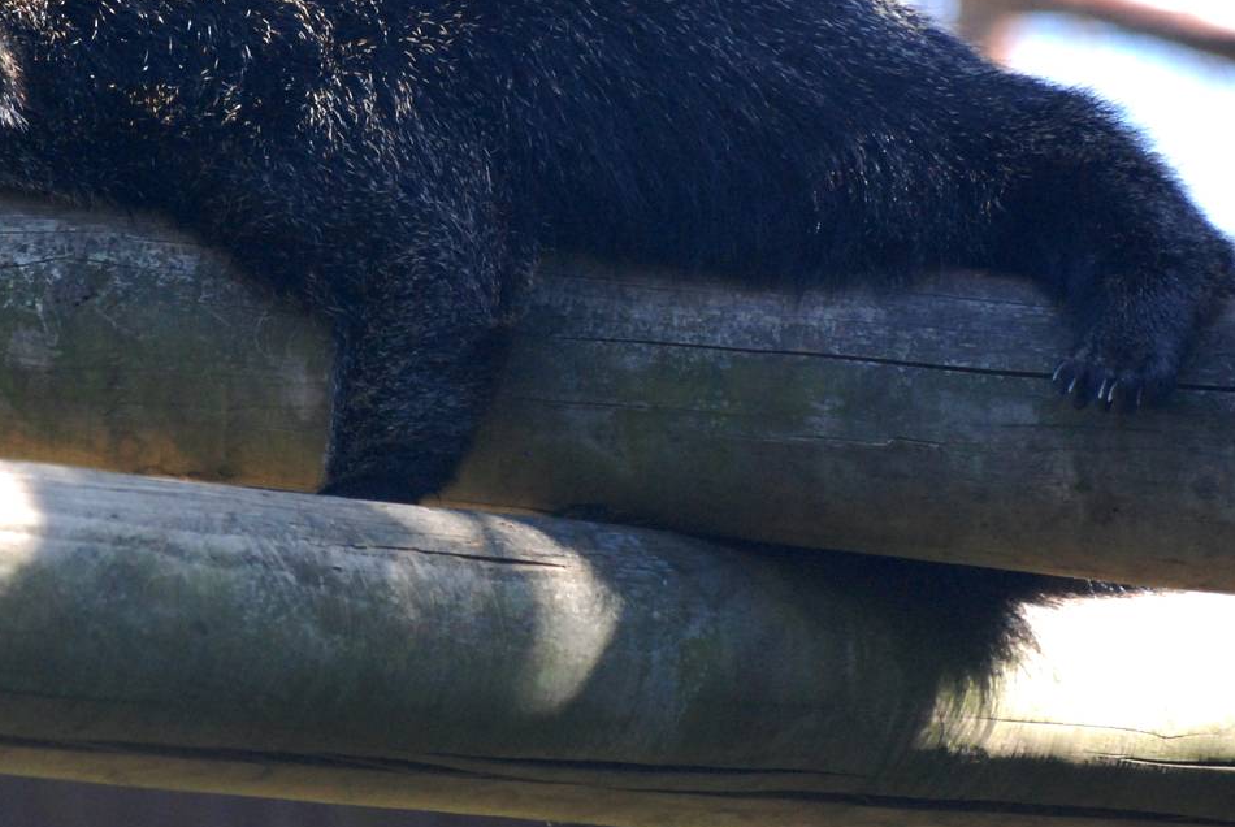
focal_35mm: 556
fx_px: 19097
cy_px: 149
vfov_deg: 2.5
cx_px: 471
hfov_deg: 3.7
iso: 1600
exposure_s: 1/640
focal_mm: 220
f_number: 5.3
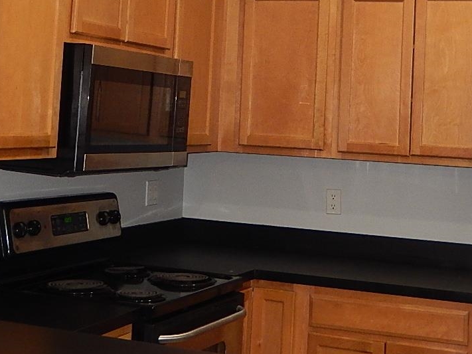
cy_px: 53
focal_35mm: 72
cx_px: 237
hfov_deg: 27.0
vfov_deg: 20.1
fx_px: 982
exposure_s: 1/30
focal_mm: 5.7
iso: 250
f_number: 3.8
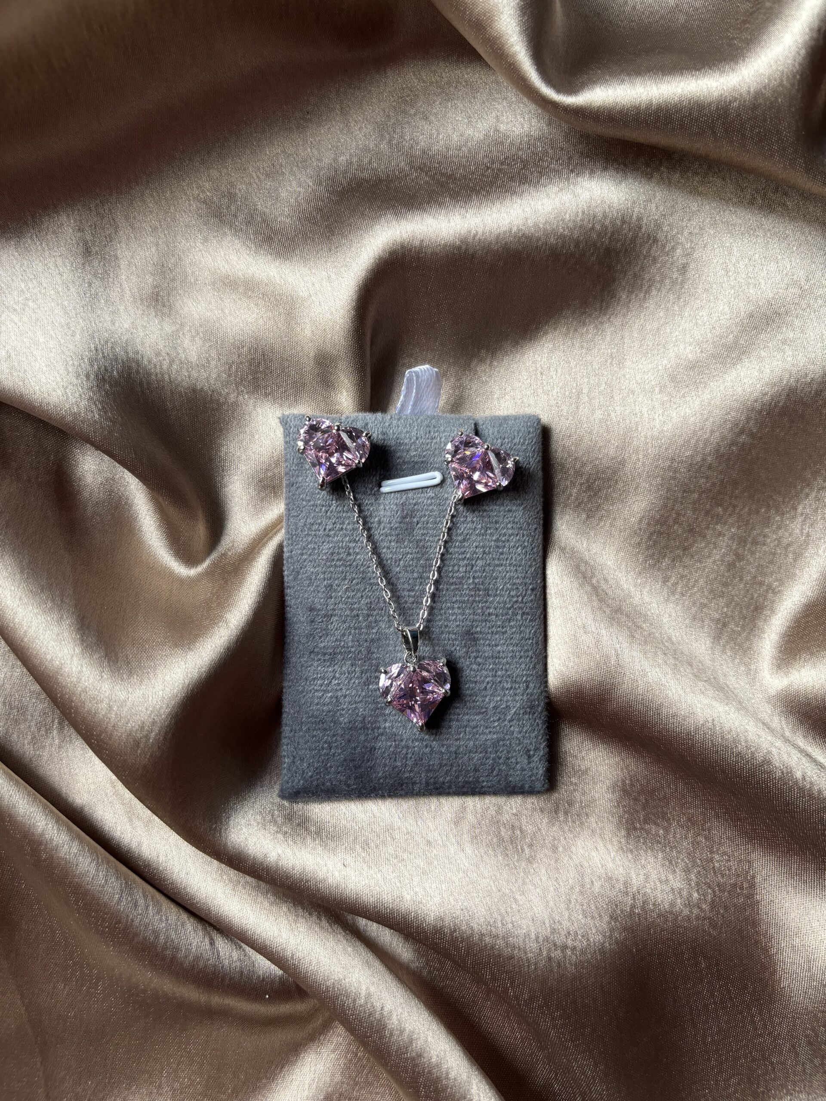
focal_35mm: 26
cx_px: 413
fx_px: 827
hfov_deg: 53.1
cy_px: 550
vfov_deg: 67.3
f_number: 1.6
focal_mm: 5.96
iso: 125
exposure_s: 1/121
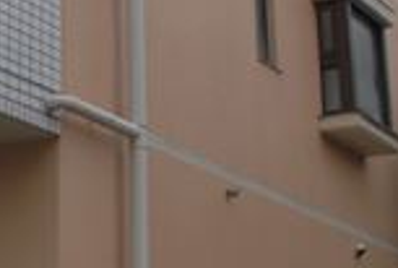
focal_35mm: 113
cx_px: -86
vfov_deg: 11.9
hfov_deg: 17.2
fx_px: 1253
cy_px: -68
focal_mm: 18
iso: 200
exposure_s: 1/250
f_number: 5.6
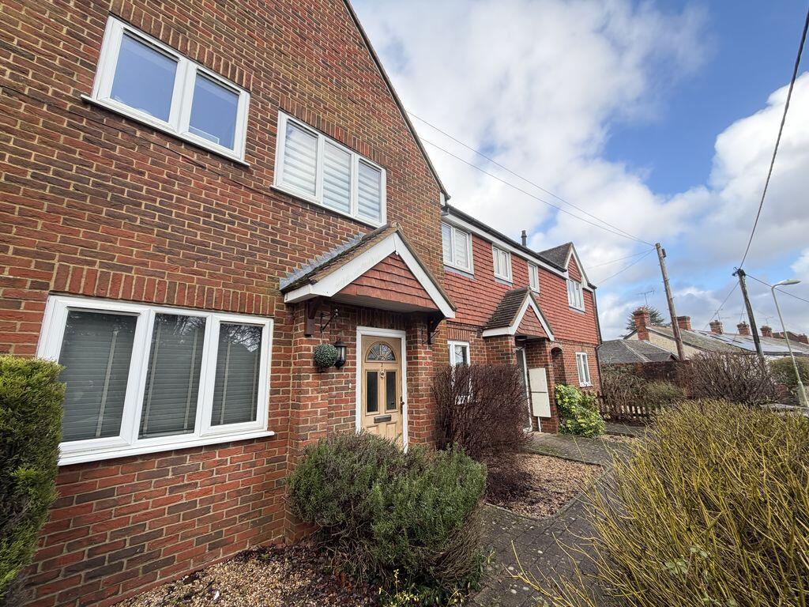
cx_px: 404
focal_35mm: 14
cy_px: 304
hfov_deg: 102.1
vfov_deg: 85.7
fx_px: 327
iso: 50
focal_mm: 2.22
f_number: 2.2
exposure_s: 1/228
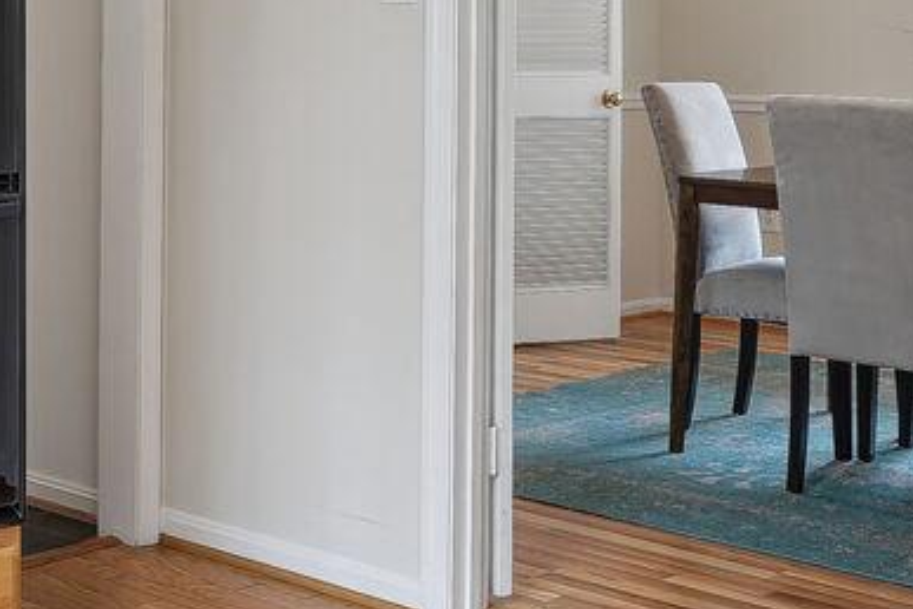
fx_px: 1927
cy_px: 52
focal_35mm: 76
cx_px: -54
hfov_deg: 25.0
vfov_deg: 17.7
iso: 200
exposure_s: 1/3.33
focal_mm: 17
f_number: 8
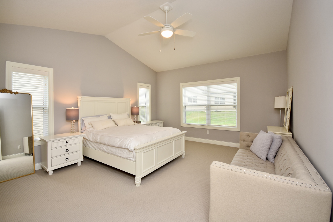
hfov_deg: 100.4
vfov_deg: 77.3
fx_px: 139
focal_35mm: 15
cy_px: 111
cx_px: 166
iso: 320
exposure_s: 1/60
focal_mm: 10
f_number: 4
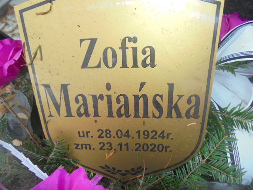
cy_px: 95
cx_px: 126
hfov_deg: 67.3
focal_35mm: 26
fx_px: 190
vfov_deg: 53.1
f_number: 3.5
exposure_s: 1/200
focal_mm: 4.6
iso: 100
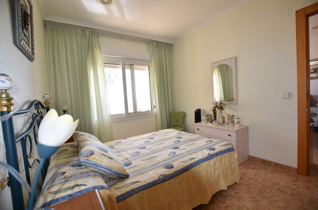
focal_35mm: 15
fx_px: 132
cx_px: 159
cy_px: 105
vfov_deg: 77.0
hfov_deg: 100.5
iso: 200
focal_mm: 10
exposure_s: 1/200
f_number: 3.5
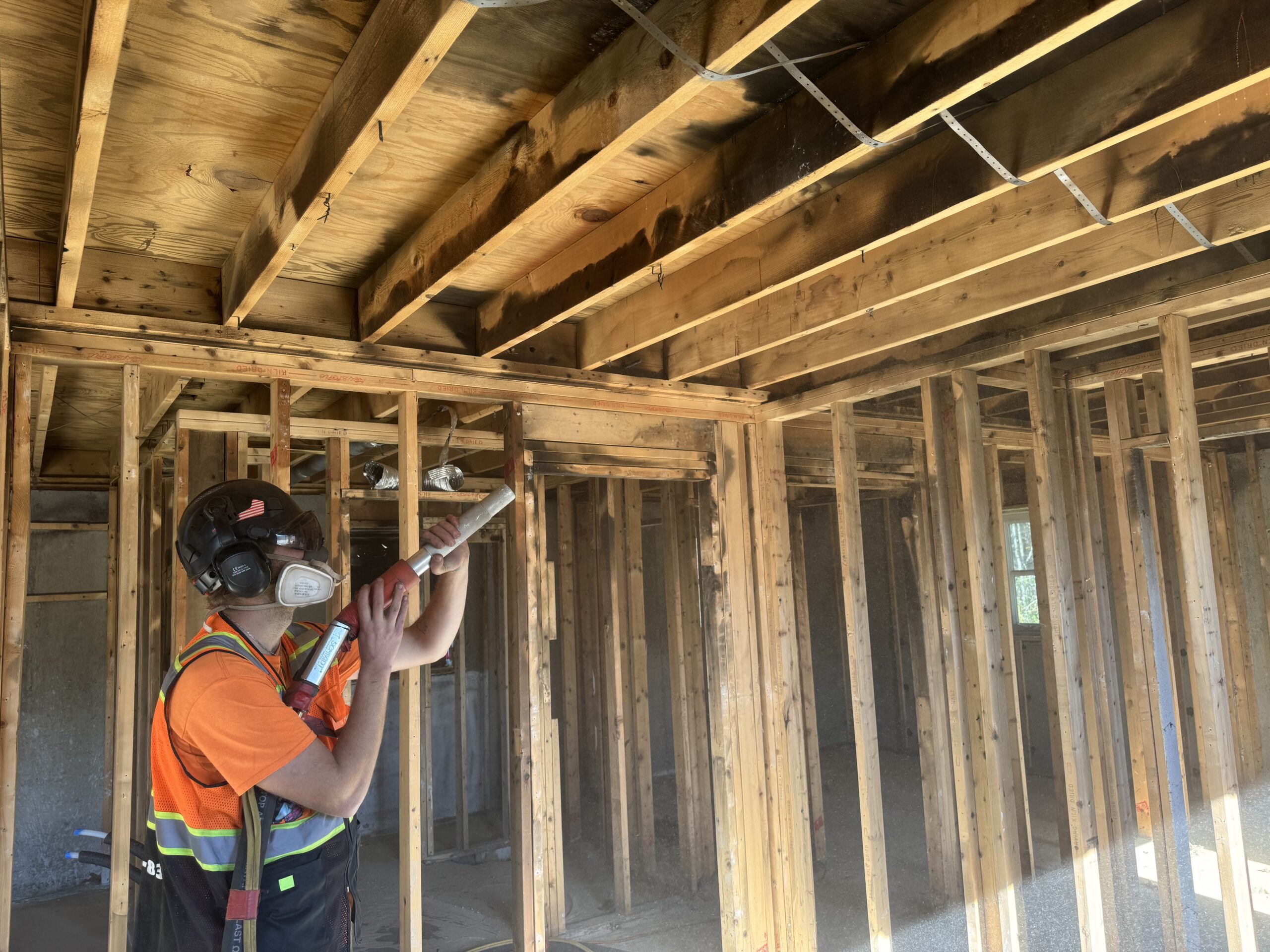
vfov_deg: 56.8
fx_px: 881
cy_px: 476
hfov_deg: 71.6
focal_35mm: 24
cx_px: 635
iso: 80
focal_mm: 6.76
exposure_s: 1/121
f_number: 1.78
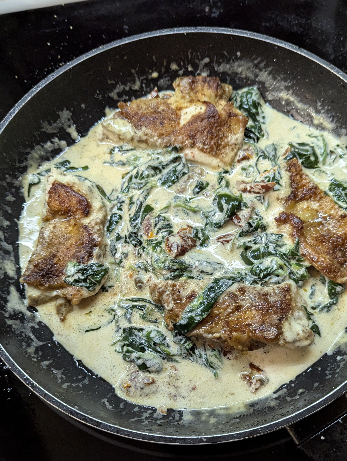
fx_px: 453
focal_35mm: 34
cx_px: 187
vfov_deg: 53.5
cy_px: 277
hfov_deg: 41.9
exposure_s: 1/100
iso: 1955
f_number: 1.85
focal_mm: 6.81
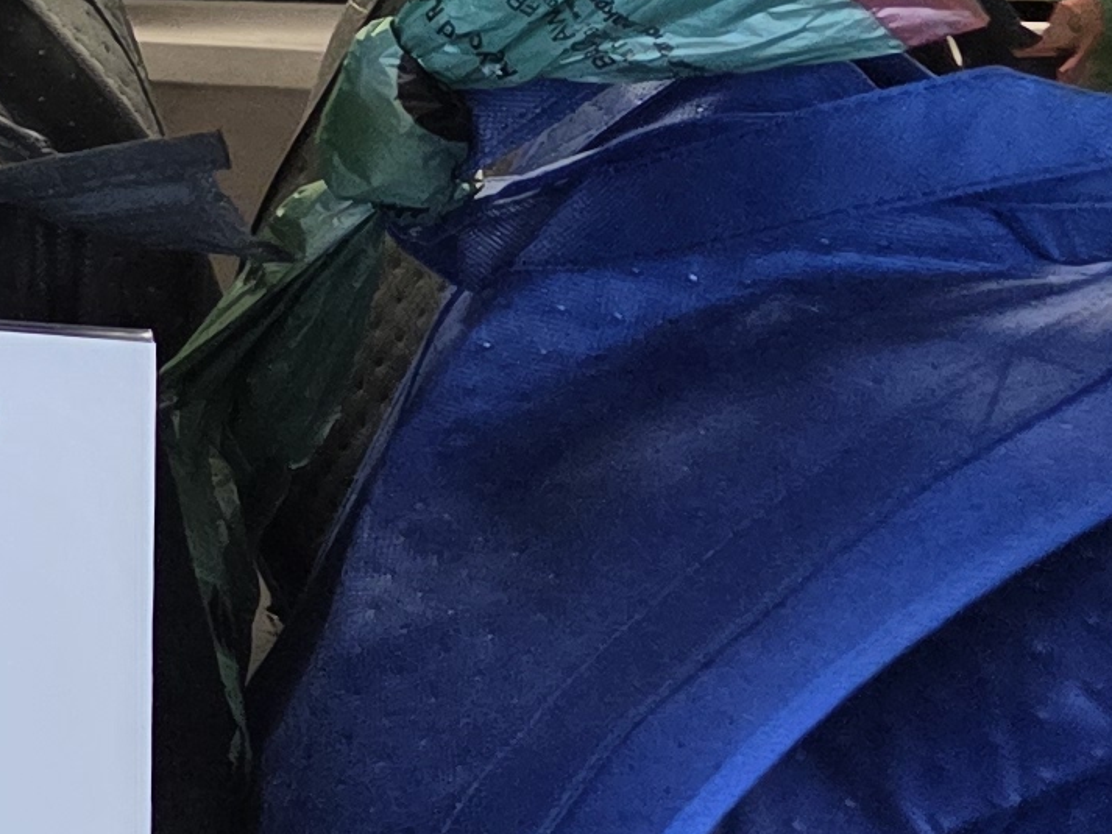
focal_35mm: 129
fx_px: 4145
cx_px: -1988
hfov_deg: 11.2
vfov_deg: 11.2
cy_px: -282
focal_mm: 6.3
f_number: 1.7
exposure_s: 1/120
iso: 125
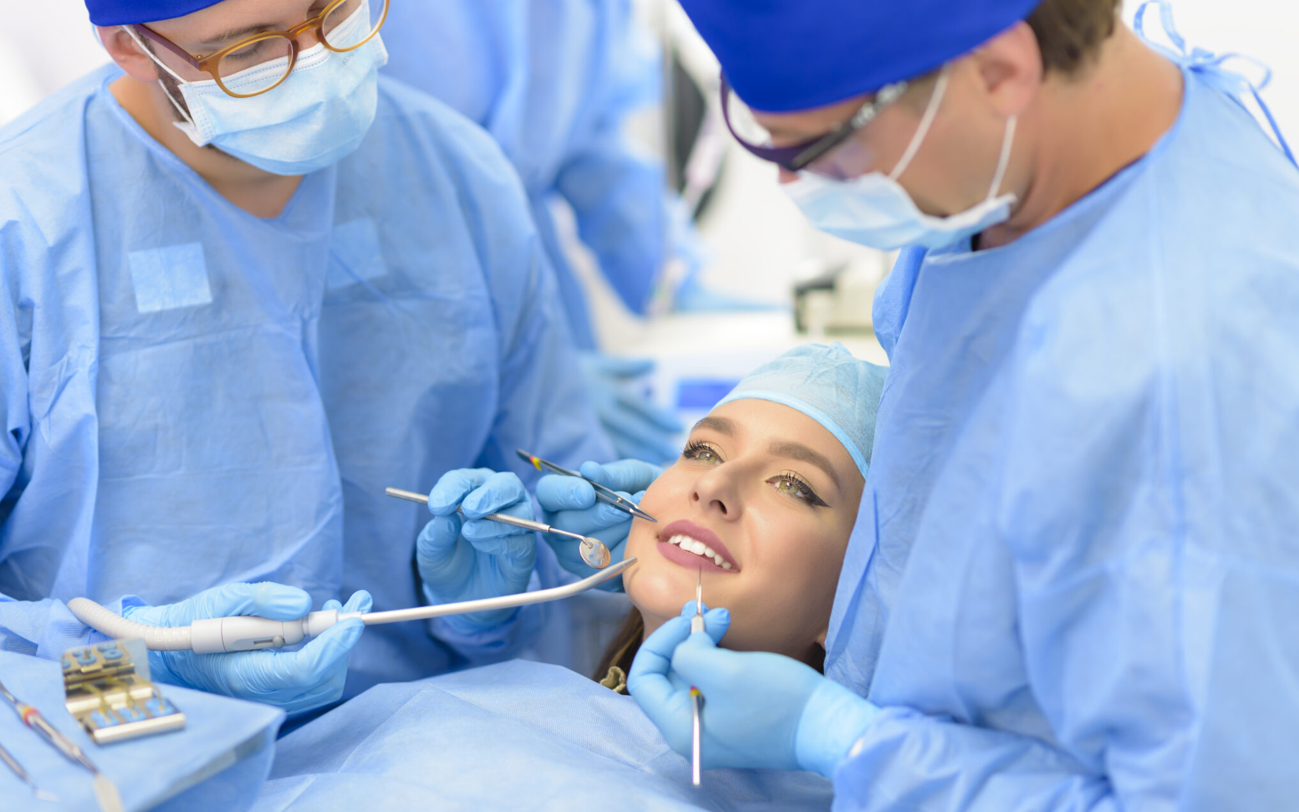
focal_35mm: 87
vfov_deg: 15.0
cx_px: 648
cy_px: 381
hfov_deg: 23.8
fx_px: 3080
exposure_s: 1/200
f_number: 2
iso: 250
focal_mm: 85
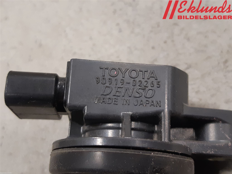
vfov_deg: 53.1
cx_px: 116
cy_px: 87
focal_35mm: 26
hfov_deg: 67.3
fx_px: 174
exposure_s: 1/50
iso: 200
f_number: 1.7
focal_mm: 3.93
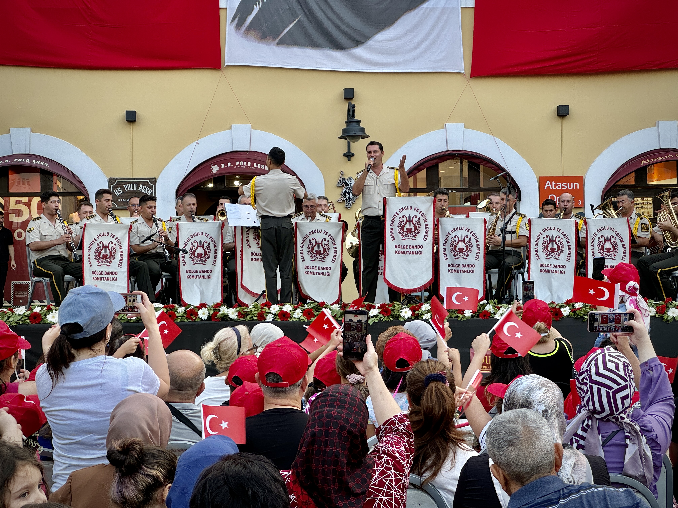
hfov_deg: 25.3
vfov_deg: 19.1
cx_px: 339
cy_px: 254
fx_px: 1508
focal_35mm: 77
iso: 50
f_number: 2.8
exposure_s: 1/99
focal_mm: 9
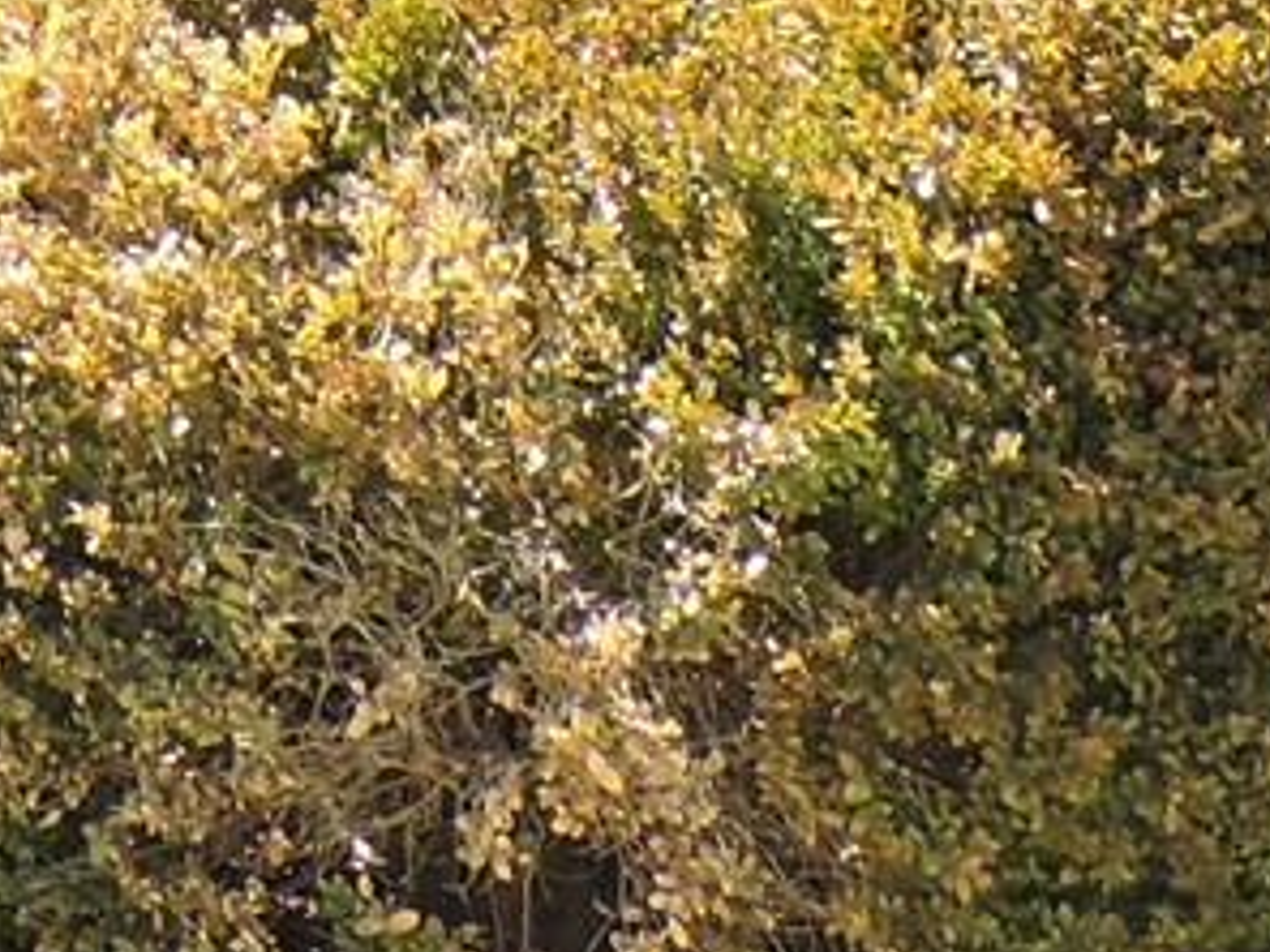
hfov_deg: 9.7
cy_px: -2174
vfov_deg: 6.7
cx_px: -1068
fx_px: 7118
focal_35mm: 194
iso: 100
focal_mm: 5
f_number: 3.1
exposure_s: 1/400
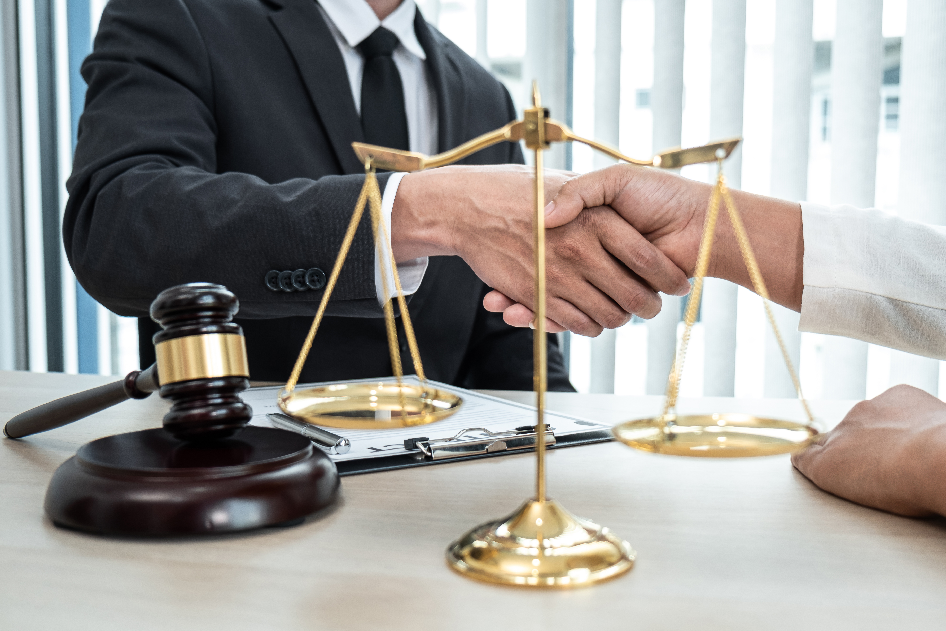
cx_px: 473
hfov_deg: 33.4
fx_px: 1577
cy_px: 316
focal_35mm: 60
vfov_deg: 22.6
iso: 200
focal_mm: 40
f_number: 4
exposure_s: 1/160
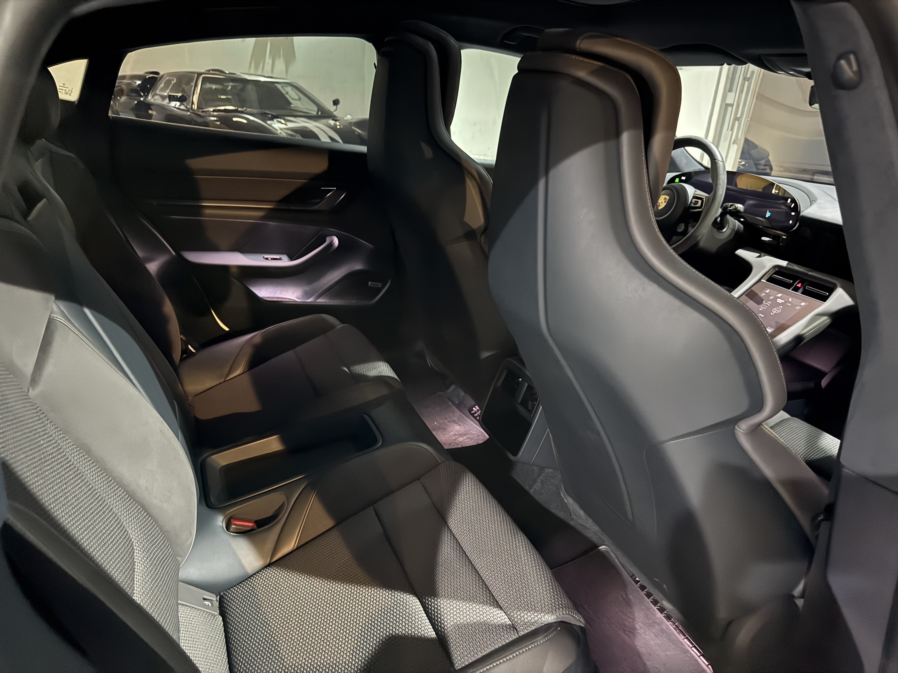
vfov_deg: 56.8
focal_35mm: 24
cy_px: 336
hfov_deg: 71.6
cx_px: 449
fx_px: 623
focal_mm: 6.76
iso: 1600
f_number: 1.78
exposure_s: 1/20
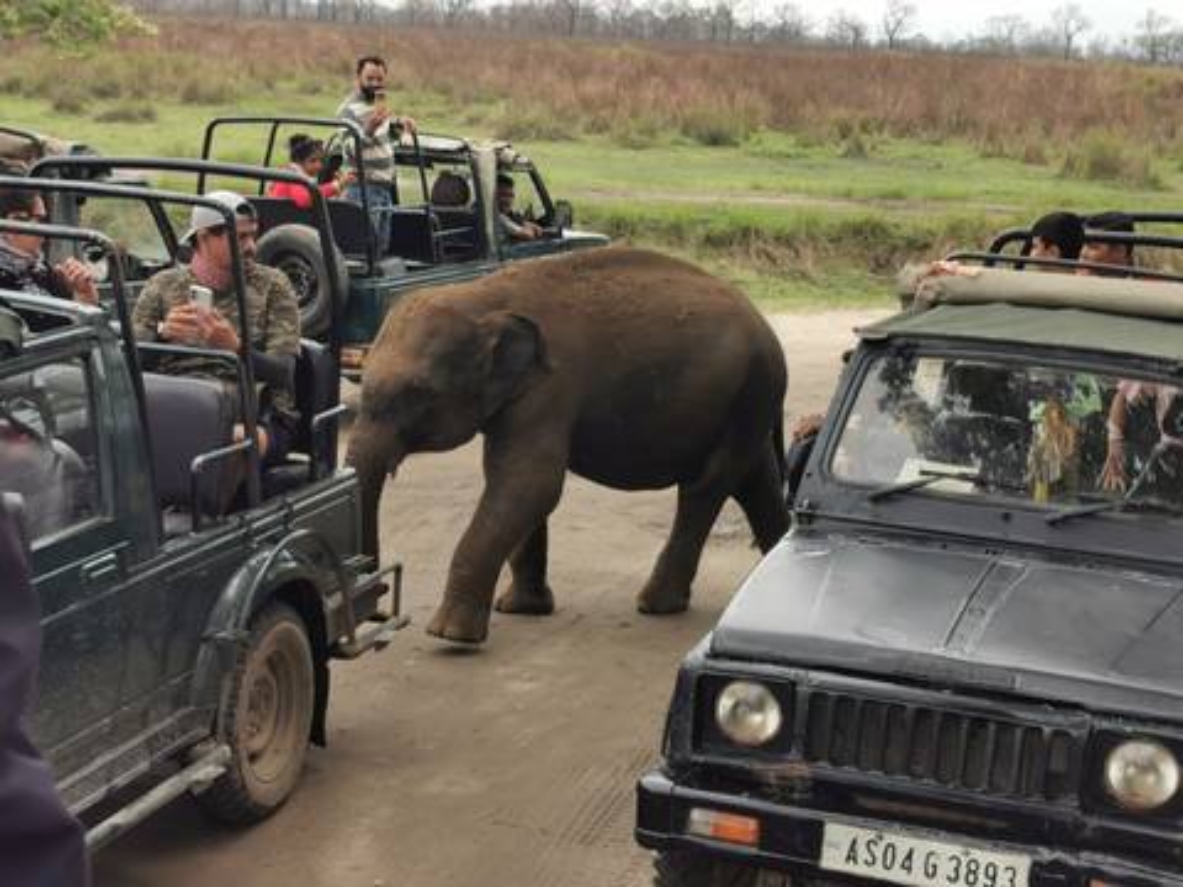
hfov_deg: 29.8
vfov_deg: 22.6
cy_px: 444
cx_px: 592
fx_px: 2221
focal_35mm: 65
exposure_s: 1/1504
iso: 50
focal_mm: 5.56
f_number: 1.6
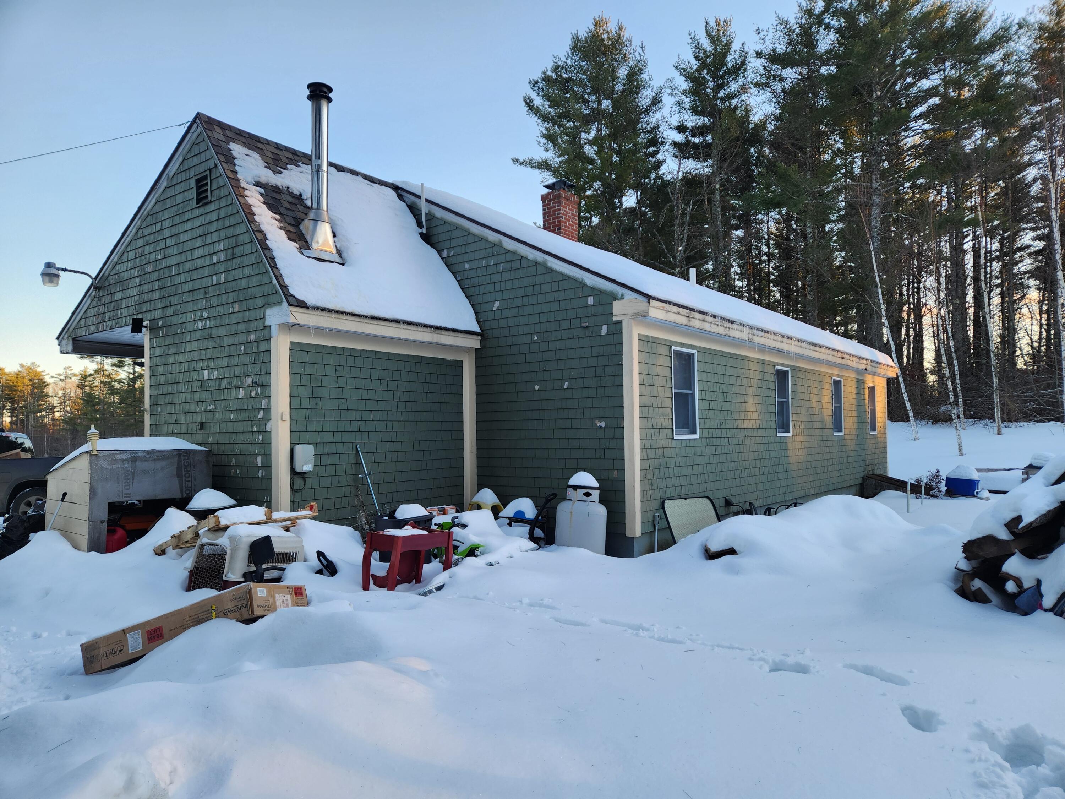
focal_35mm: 23
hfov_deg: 73.9
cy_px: 400
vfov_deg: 58.9
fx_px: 708
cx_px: 532
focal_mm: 5.4
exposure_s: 1/180
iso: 25
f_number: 1.8
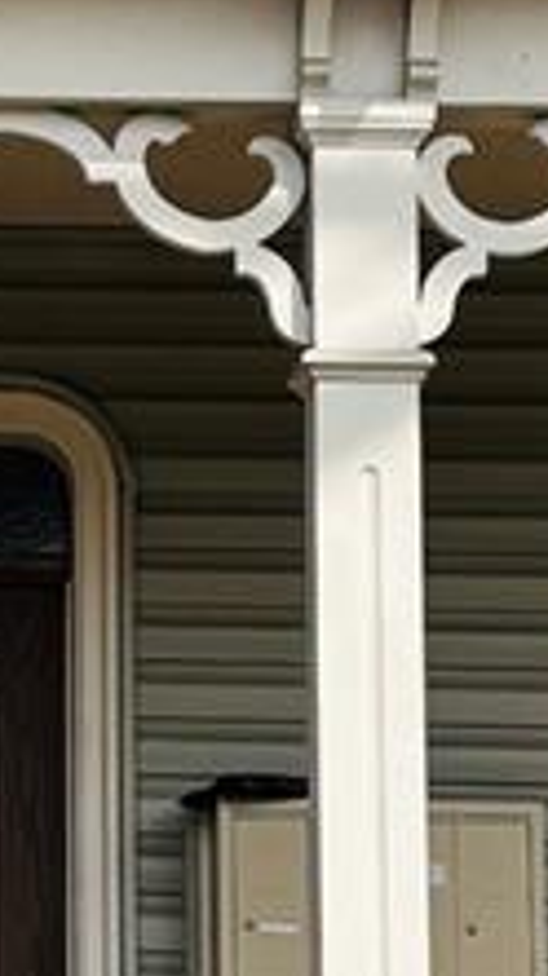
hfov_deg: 6.1
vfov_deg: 10.9
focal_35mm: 197
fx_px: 5099
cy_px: 583
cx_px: -384
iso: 50
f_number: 1.6
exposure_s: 1/3650
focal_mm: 5.96
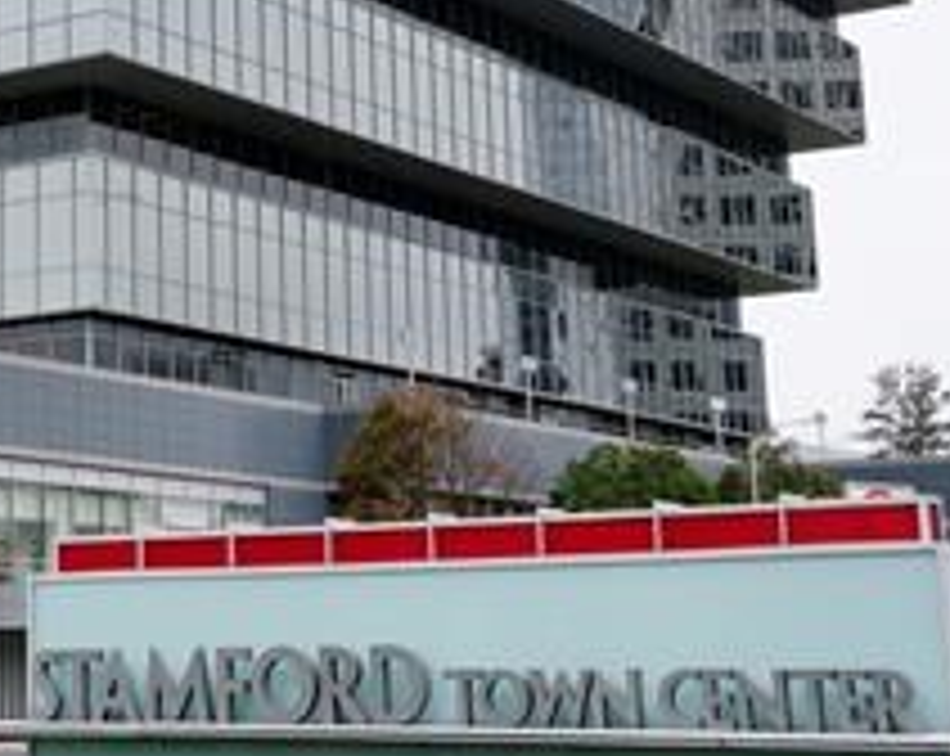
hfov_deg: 22.0
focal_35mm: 84
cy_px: 70
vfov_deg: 17.9
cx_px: 23
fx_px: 2357
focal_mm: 29
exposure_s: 1/250
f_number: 8
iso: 400
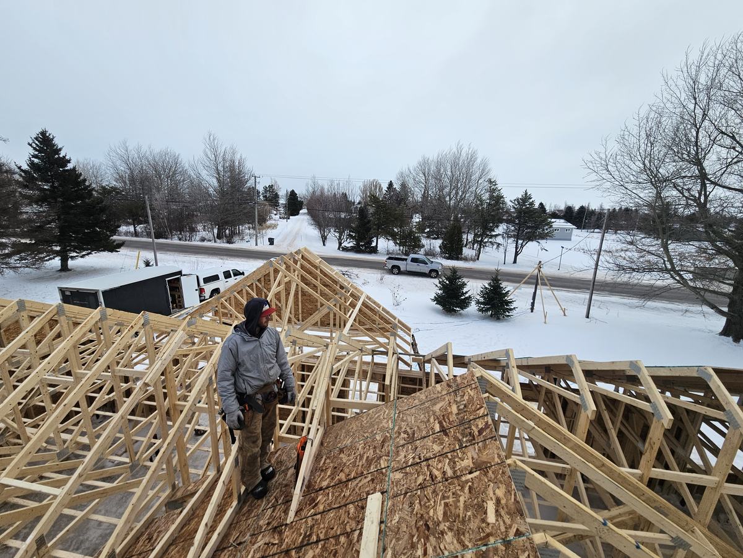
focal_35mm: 13
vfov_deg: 89.9
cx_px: 372
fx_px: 279
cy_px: 279
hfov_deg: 106.2
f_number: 2.2
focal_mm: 2.2
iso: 50
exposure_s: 1/2077
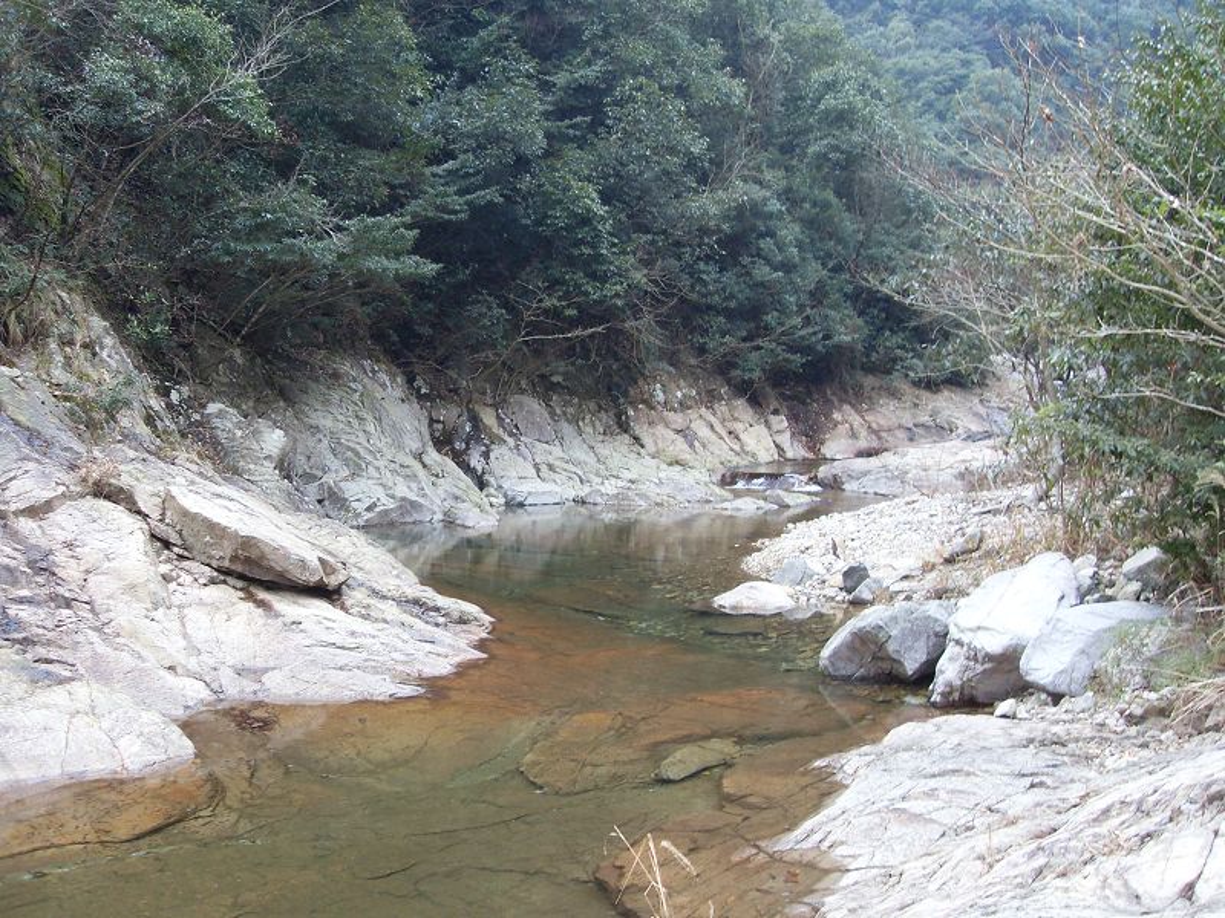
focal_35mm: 37
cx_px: 612
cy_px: 459
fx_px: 1309
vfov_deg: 38.7
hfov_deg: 50.1
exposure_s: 1/45
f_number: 2.8
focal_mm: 6.3
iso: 100
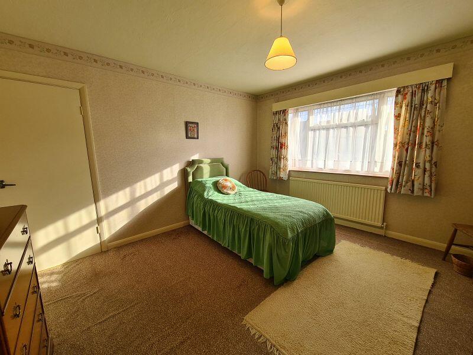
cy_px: 178
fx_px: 178
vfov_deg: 89.9
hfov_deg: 106.2
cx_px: 236
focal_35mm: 13
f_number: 2.2
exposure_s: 1/148
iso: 50
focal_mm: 2.2
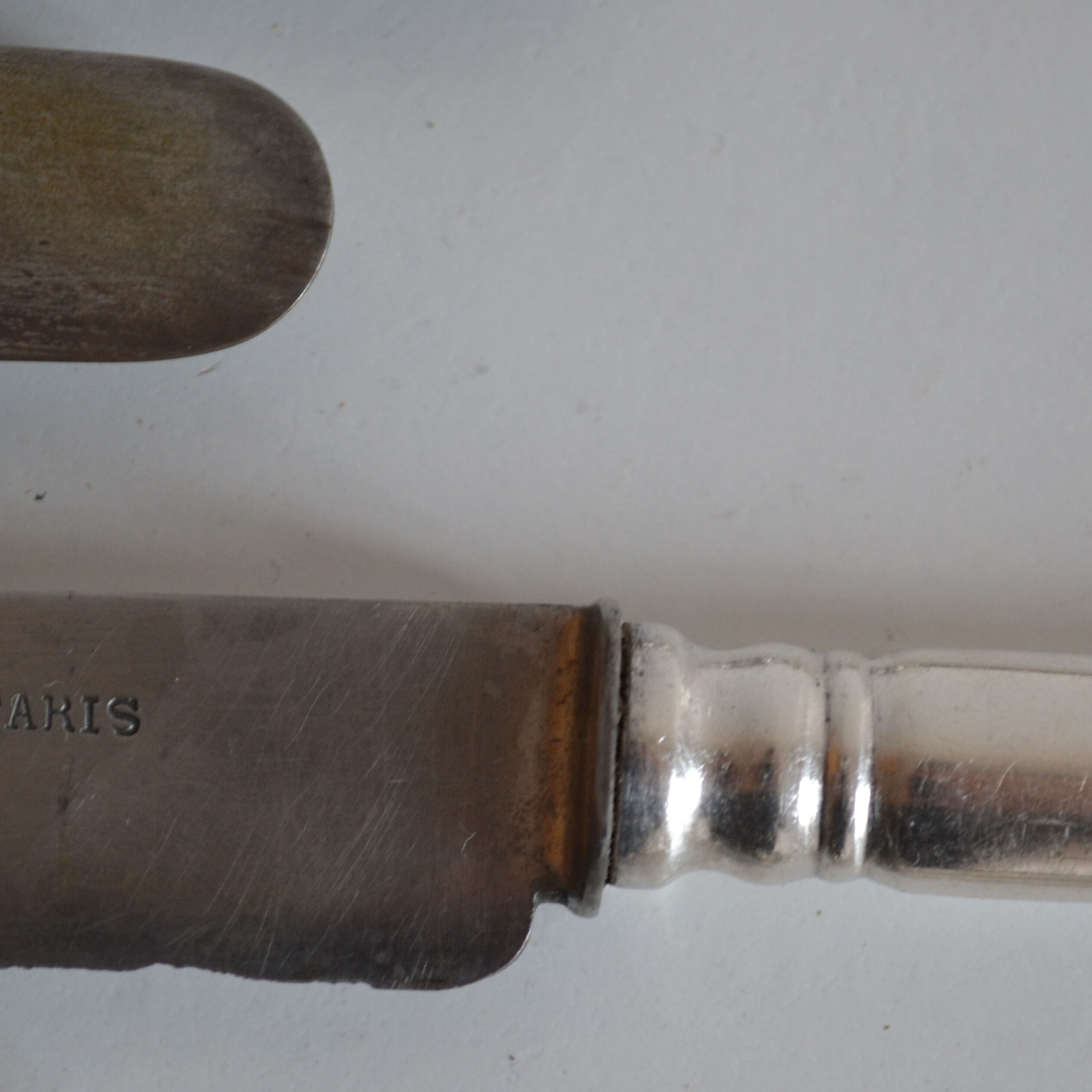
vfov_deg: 13.5
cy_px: 658
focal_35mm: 129
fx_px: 4596
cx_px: 615
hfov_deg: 13.5
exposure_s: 1/25
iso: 400
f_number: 5.6
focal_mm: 55
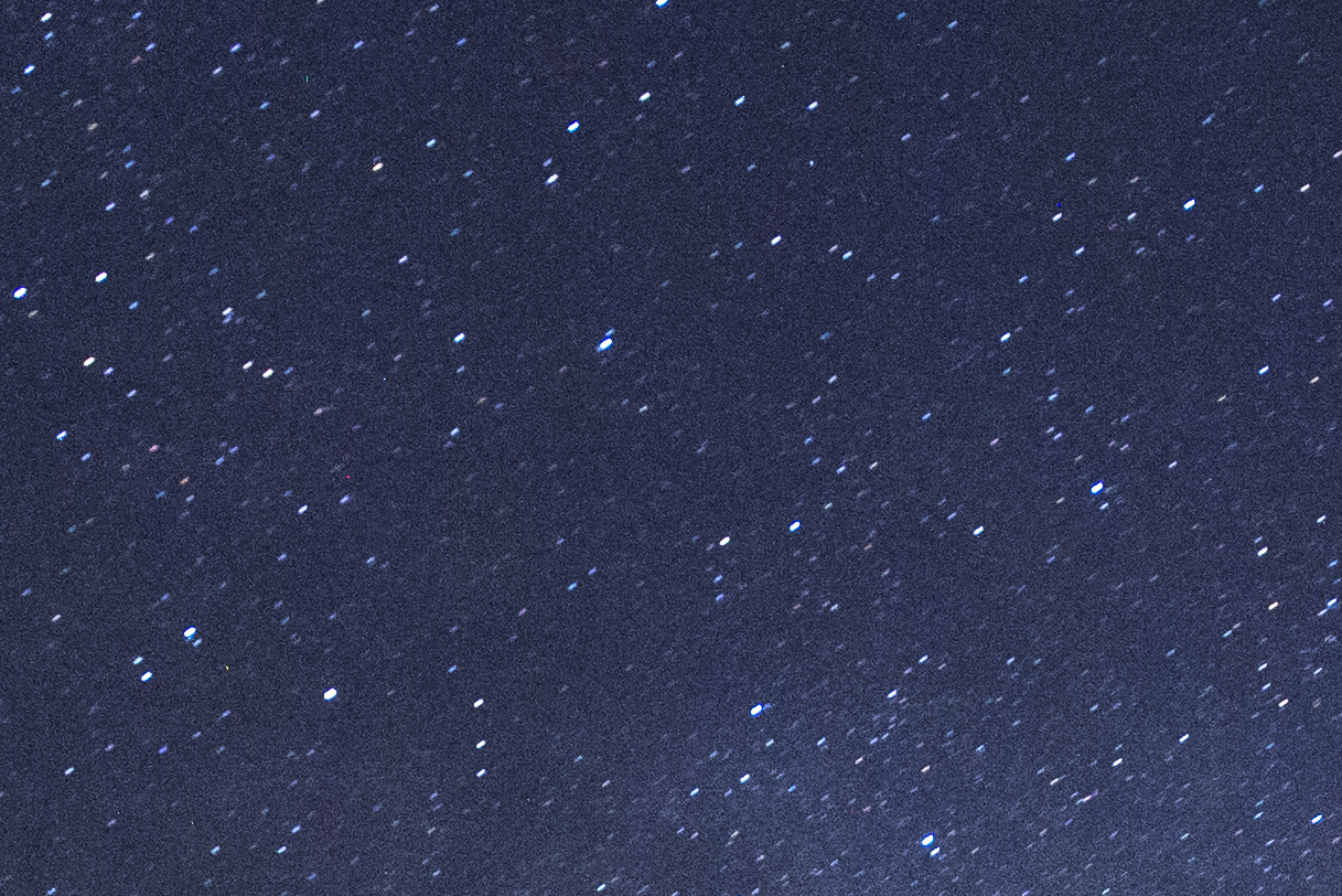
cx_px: 790
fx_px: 4511
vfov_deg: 10.7
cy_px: 1532
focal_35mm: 121
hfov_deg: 16.9
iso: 1600
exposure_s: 25
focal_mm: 20
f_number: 2.8
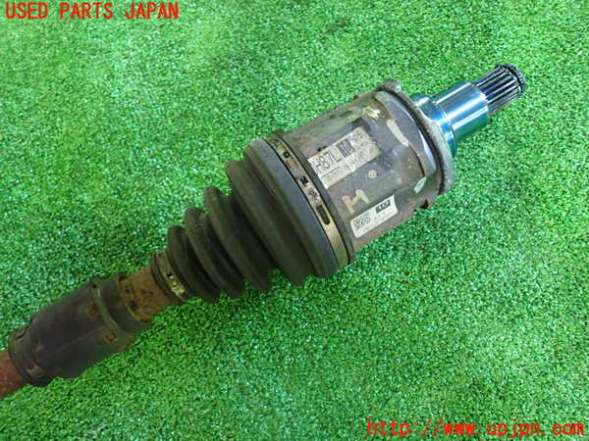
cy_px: 220
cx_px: 294
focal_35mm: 30
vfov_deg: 46.8
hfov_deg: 60.0
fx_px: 510
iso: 800
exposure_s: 1/30
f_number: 2.3
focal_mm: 5.4
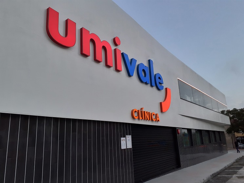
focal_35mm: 27
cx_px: 122
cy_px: 92
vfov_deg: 51.4
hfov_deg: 65.3
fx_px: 190
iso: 64
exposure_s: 1/100
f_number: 1.9
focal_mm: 3.6
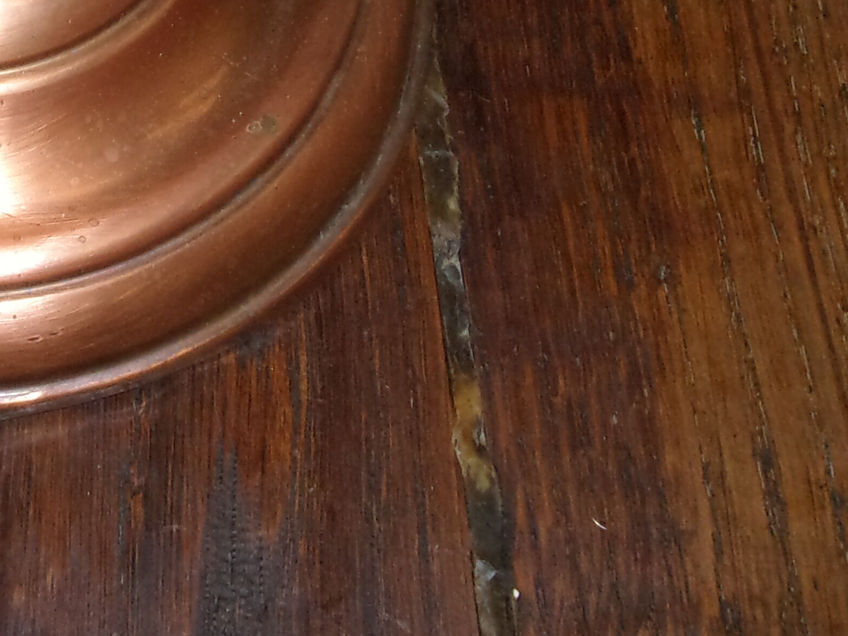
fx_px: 2009
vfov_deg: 17.6
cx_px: -89
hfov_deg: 22.5
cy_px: 9
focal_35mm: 82
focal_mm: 5.1
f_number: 3.9
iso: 200
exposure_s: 1/34
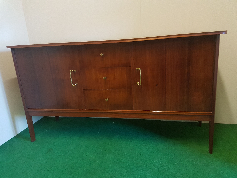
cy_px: 89
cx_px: 118
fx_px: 178
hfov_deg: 67.3
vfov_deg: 53.1
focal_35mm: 26
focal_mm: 4.2
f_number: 1.7
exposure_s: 1/25
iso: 200
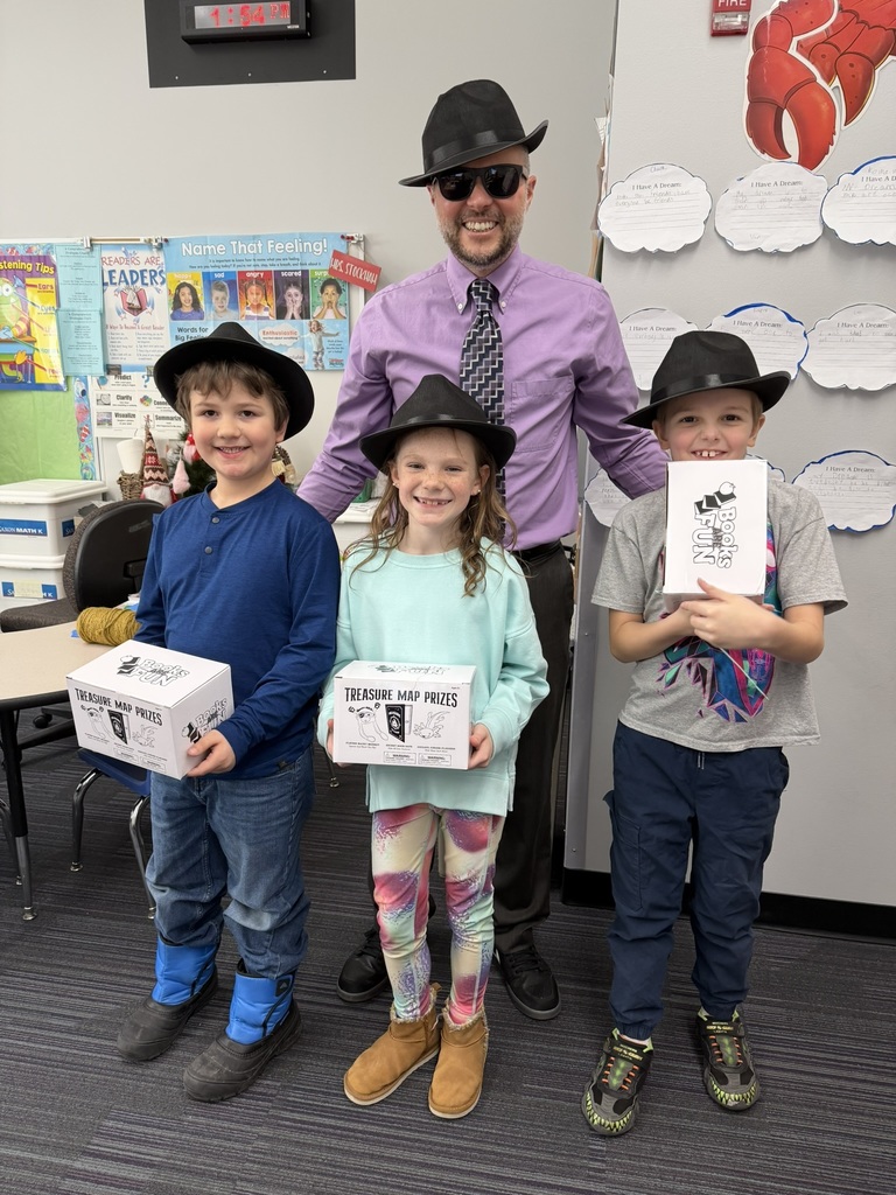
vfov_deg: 71.6
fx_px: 828
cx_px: 448
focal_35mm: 24
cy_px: 598
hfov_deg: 56.8
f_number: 1.78
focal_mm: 6.76
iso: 200
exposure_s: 1/120
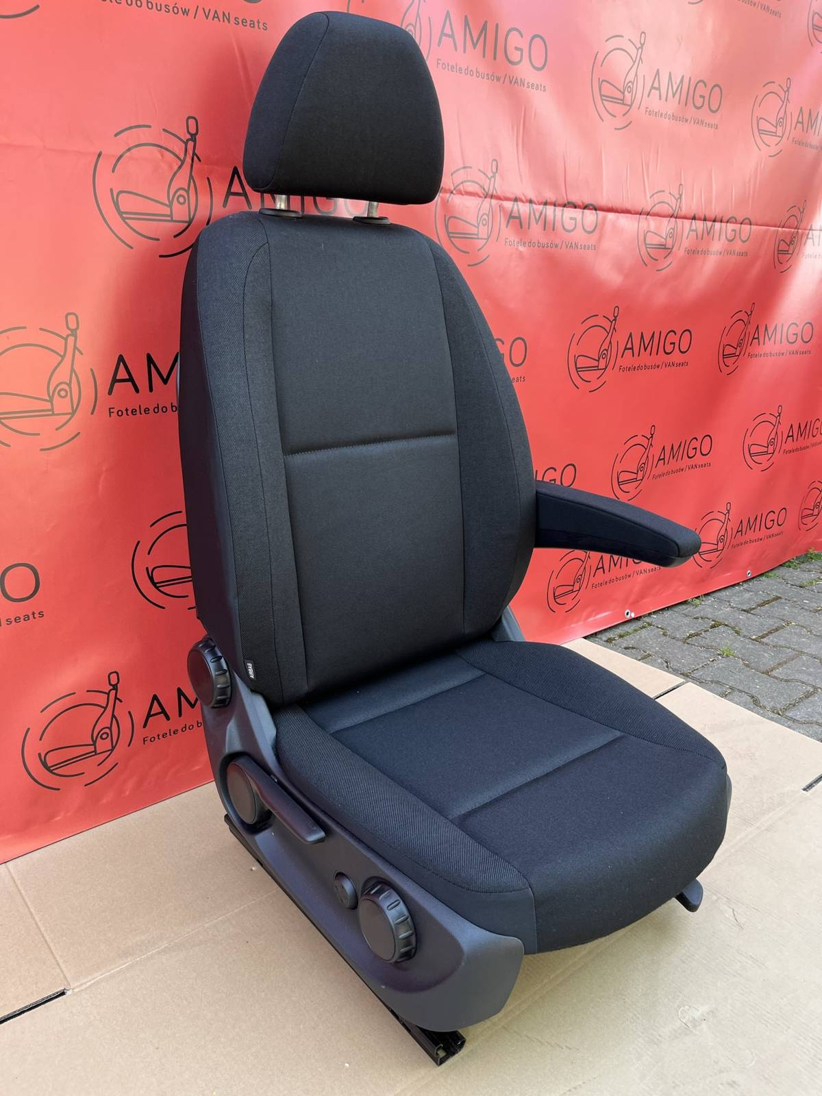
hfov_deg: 53.1
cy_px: 548
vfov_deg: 67.3
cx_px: 411
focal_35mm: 26
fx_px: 823
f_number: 1.6
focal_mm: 5.1
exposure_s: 1/122
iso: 40
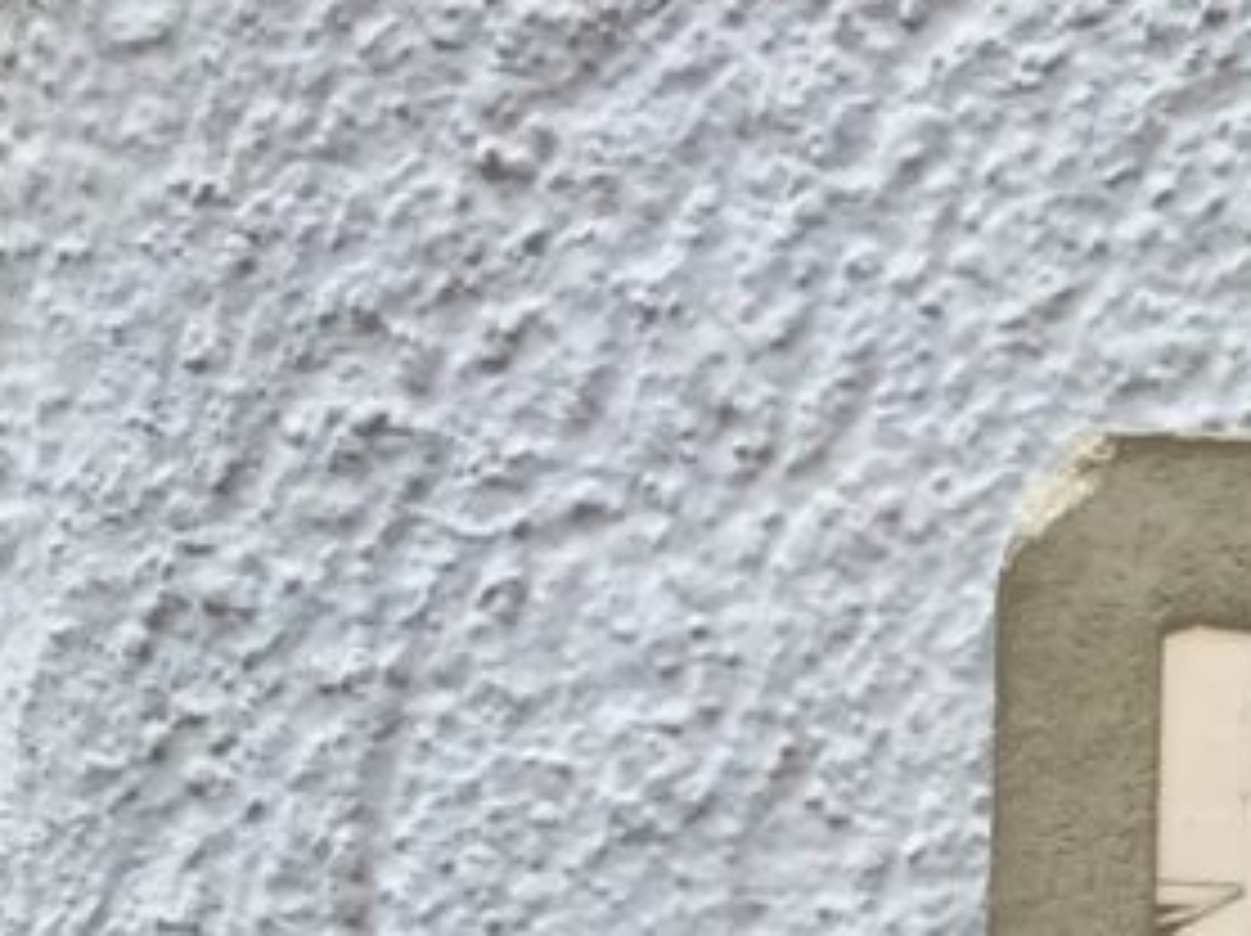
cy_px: 1588
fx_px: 5994
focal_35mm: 166
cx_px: 2174
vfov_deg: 8.6
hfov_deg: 11.2
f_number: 2.2
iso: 32
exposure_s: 1/855
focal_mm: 4.12
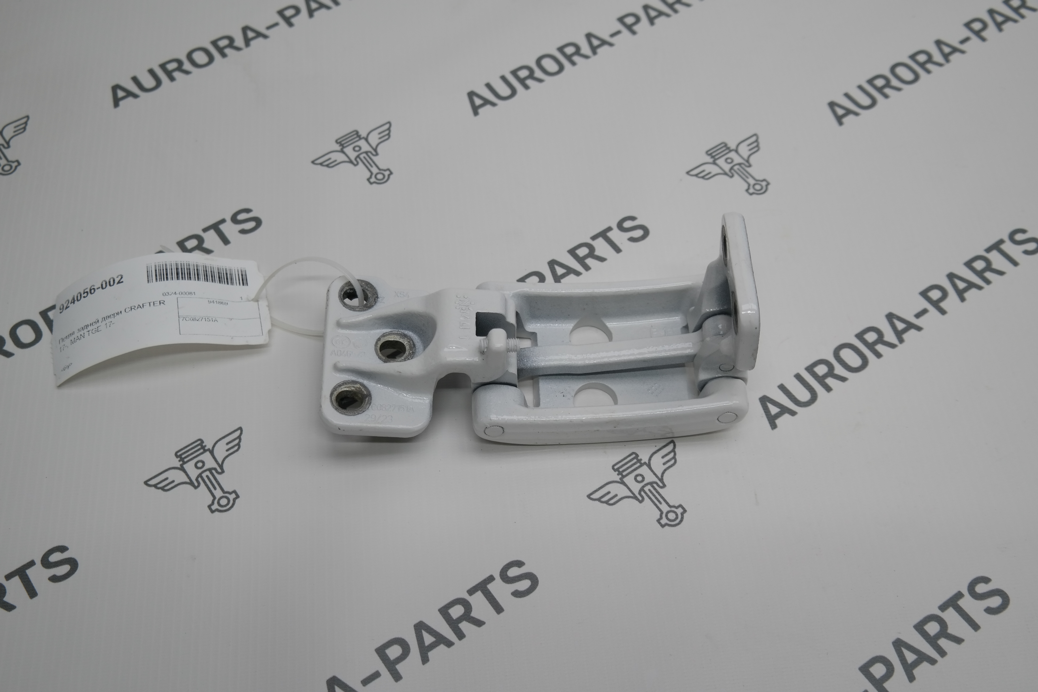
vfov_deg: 30.5
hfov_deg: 44.5
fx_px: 1269
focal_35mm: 44
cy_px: 346
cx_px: 519
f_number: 4
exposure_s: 1/100
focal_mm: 29
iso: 200
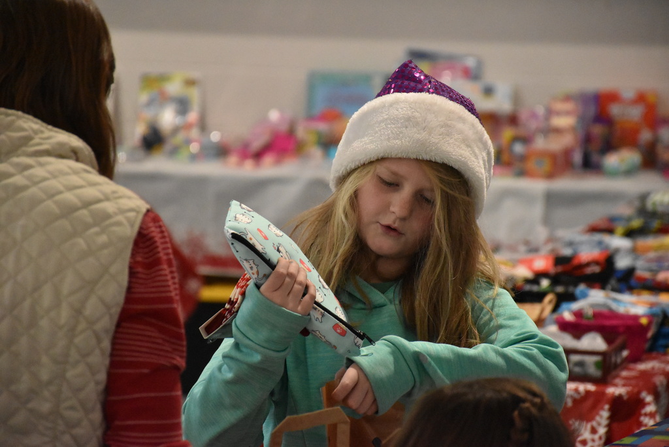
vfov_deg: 6.5
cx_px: 334
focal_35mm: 210
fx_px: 3903
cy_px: 224
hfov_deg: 9.8
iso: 6400
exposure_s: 1/320
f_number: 5.6
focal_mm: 140
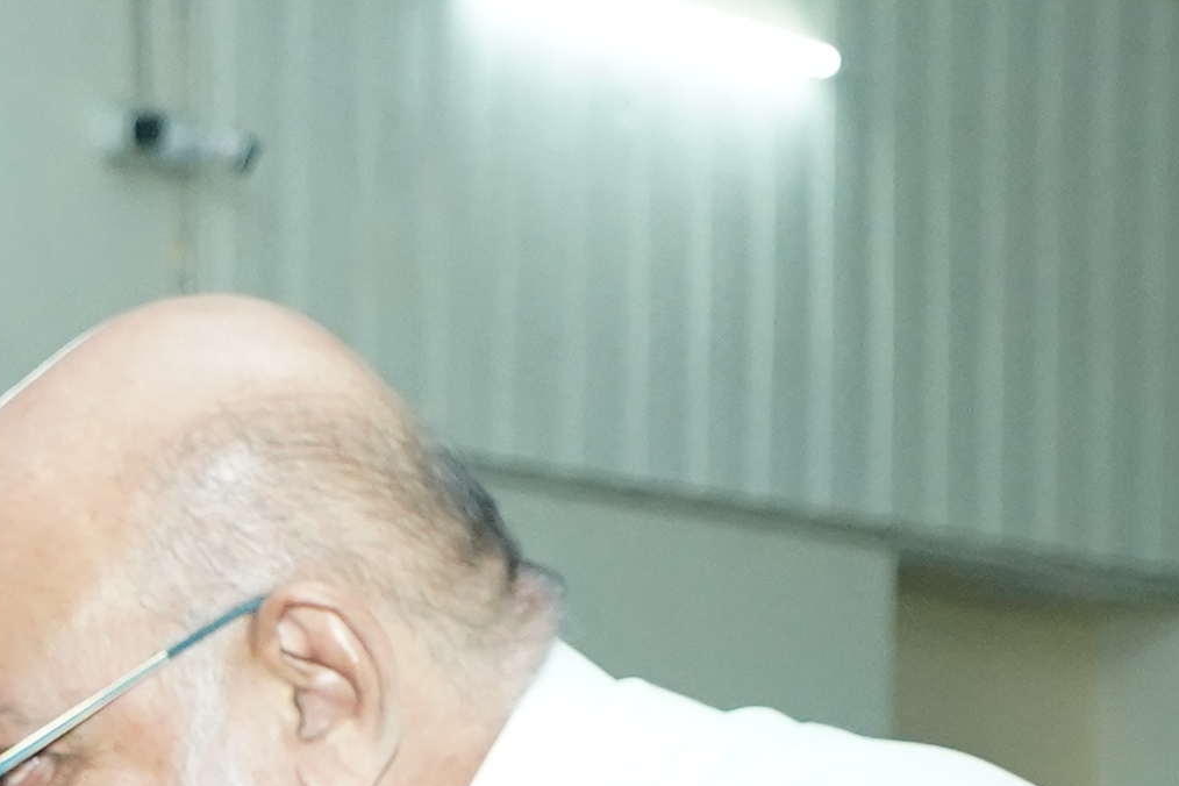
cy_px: 1357
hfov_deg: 12.1
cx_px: -474
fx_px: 5338
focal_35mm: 163
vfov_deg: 8.2
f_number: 3.5
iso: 3200
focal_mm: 28
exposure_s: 1/200
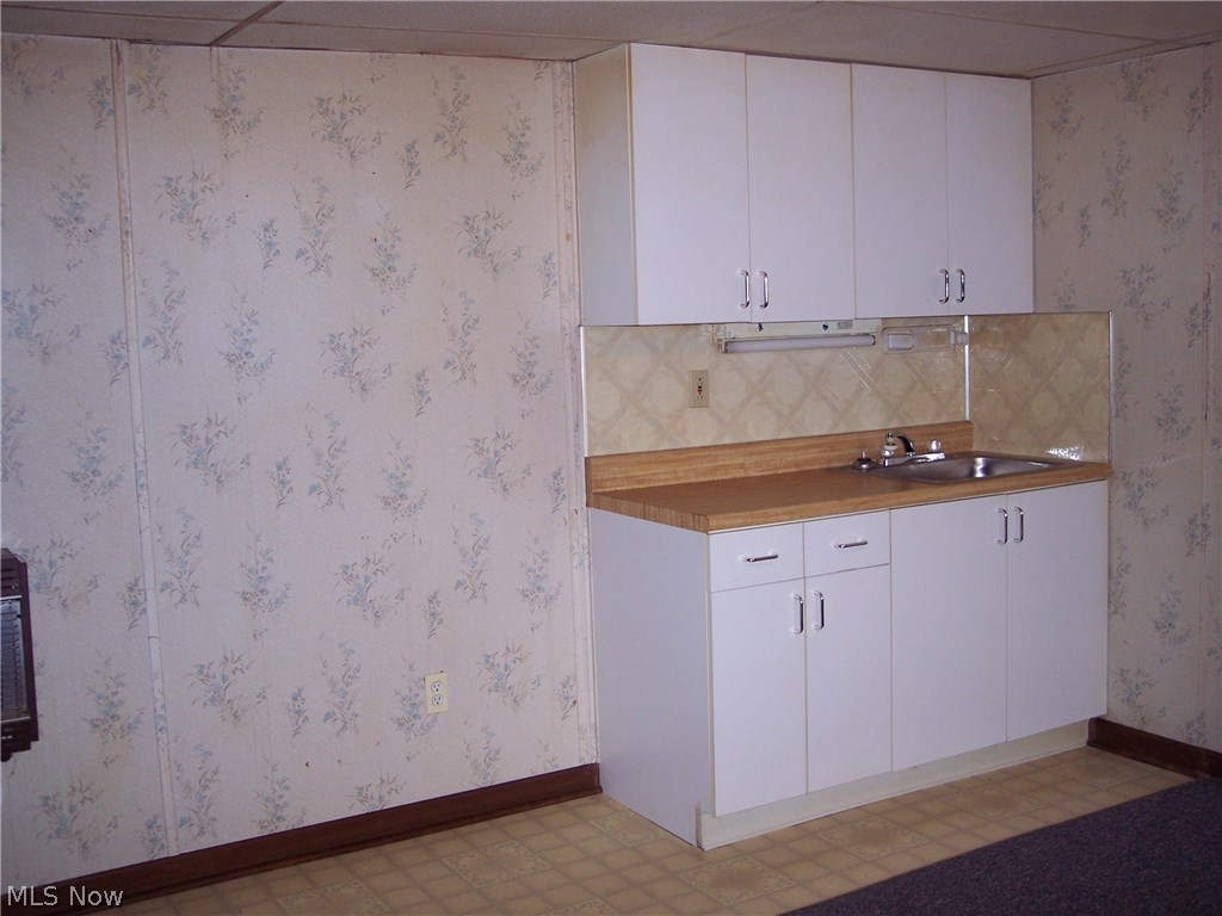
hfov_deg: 47.9
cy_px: 458
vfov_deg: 36.8
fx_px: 1377
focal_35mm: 39
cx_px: 611
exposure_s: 1/60
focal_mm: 8
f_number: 2.8
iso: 140
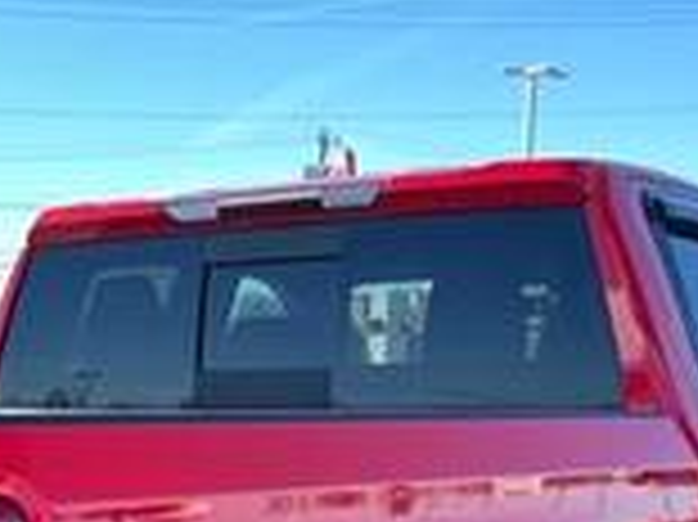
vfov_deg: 17.6
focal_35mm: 78
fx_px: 1572
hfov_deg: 24.3
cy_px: 698
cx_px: 54
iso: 80
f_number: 1.78
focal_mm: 6.86
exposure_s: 1/564
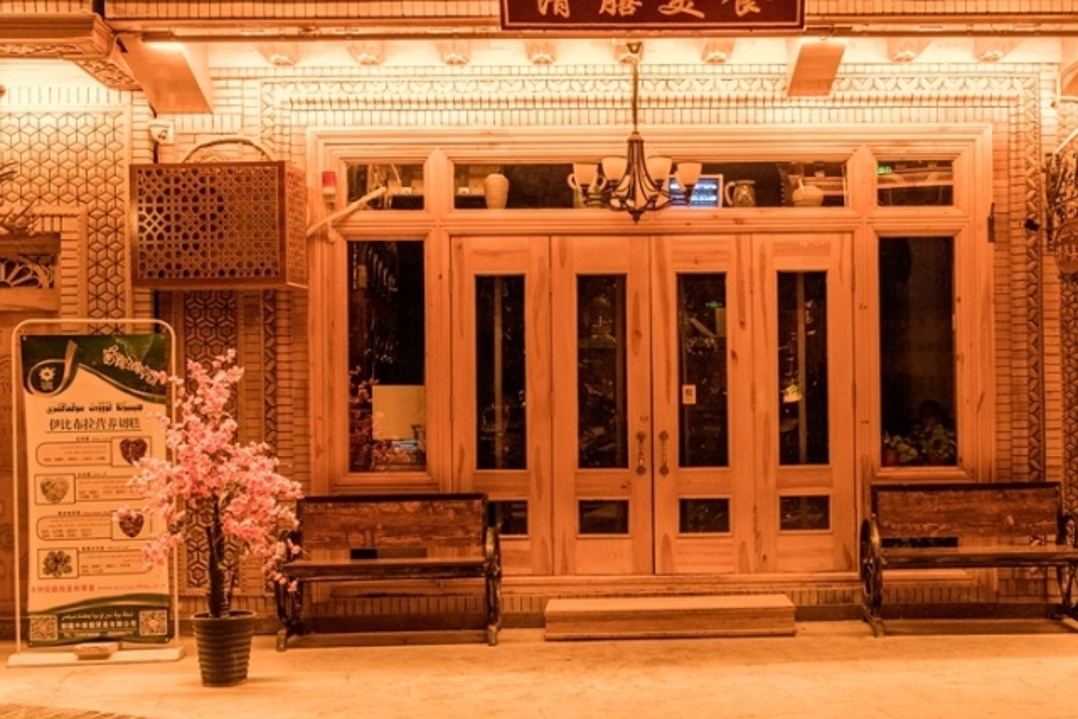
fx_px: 1438
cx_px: 642
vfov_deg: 28.1
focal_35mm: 48
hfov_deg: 40.9
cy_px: 390
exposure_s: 1/100
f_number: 5
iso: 2000
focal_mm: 32
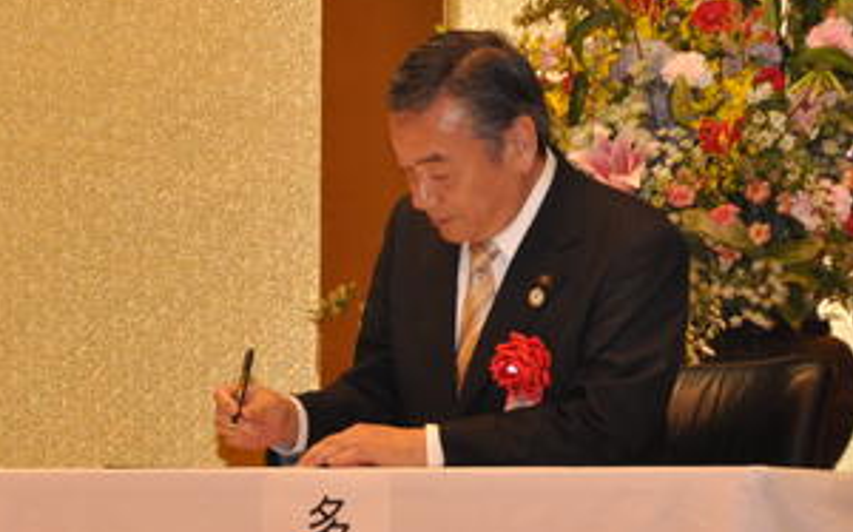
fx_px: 8479
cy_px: 357
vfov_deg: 3.6
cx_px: 17
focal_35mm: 365
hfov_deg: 5.7
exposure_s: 1/60
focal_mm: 112
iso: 640
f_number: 5.3
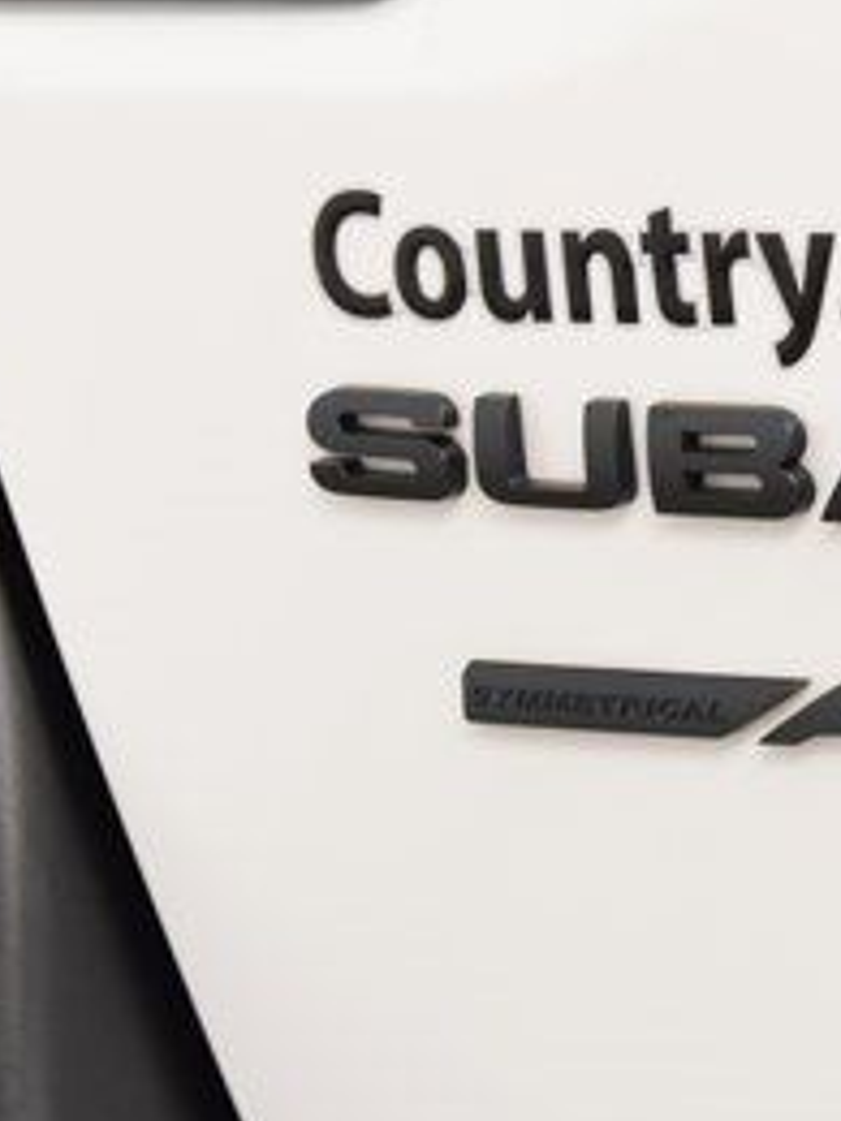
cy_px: 541
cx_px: 854
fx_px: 8066
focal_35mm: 249
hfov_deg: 6.0
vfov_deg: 8.0
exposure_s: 1/60
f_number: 5.6
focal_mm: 70
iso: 1600
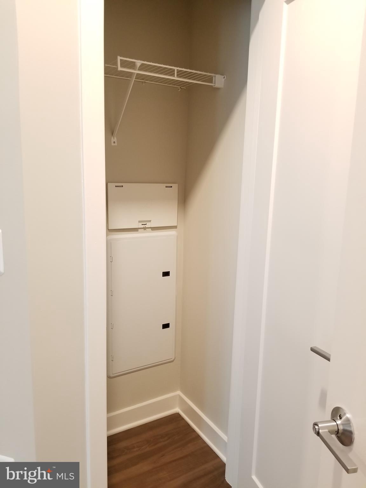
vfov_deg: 67.3
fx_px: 367
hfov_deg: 53.1
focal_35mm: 26
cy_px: 244
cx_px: 183
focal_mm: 4.25
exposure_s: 1/20
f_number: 1.7
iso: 250
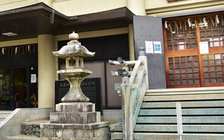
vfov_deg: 23.8
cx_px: 48
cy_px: 36
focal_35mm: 54
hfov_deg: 36.4
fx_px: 330
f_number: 5
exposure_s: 1/200
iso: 400
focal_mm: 18
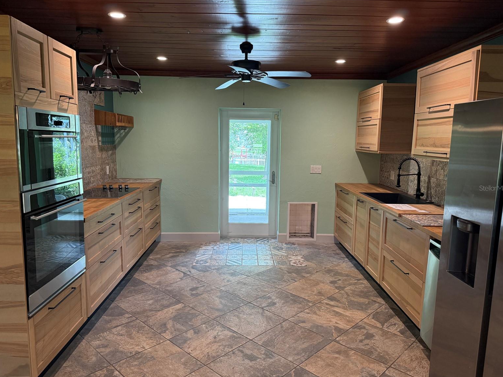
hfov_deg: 69.4
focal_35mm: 25
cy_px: 188
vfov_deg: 54.9
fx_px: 363
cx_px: 248
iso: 320
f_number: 1.78
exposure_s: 1/120
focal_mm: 6.76
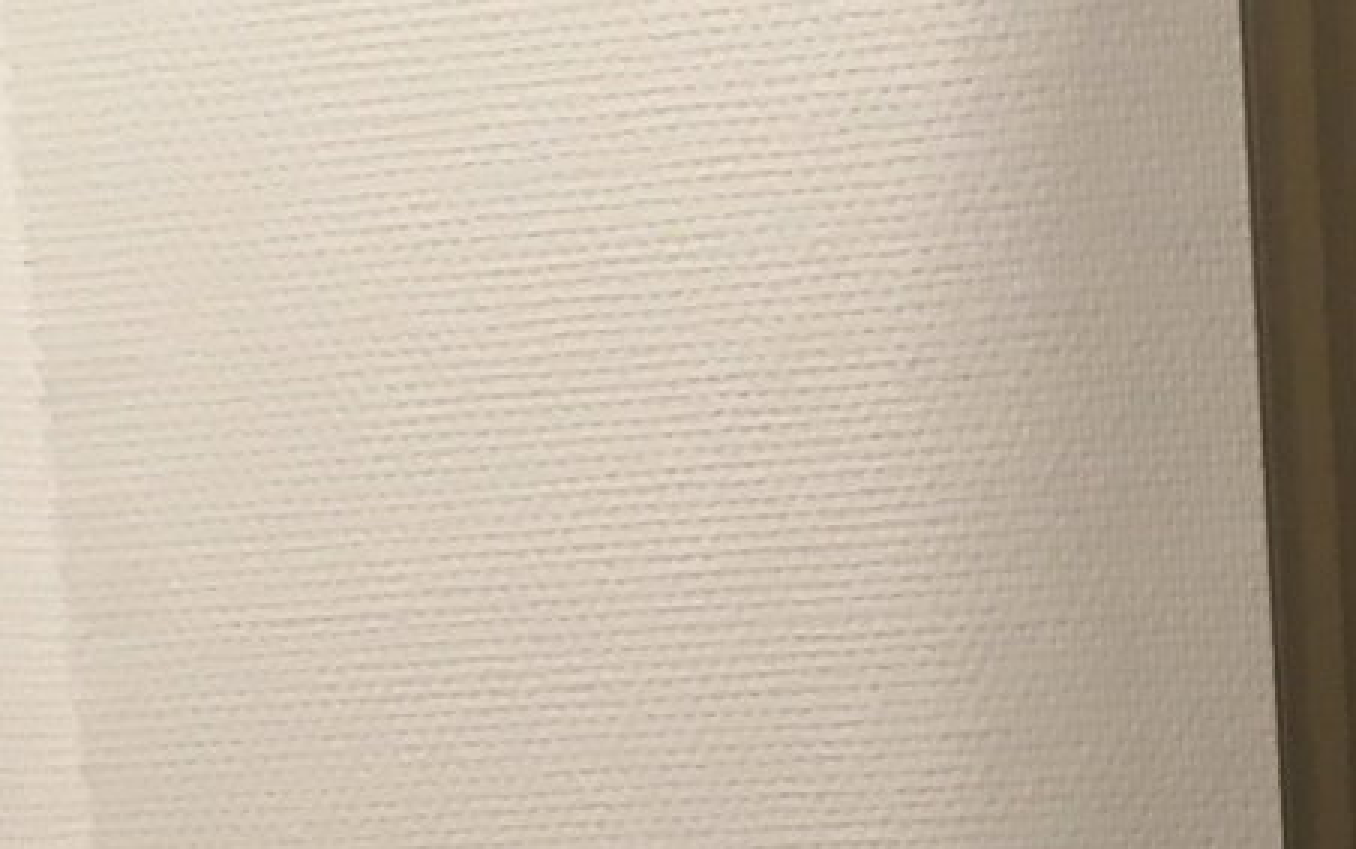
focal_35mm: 145
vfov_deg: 8.4
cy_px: 1972
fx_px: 5361
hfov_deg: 14.3
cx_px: 1176
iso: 64
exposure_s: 1/33
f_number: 2.2
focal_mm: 4.15
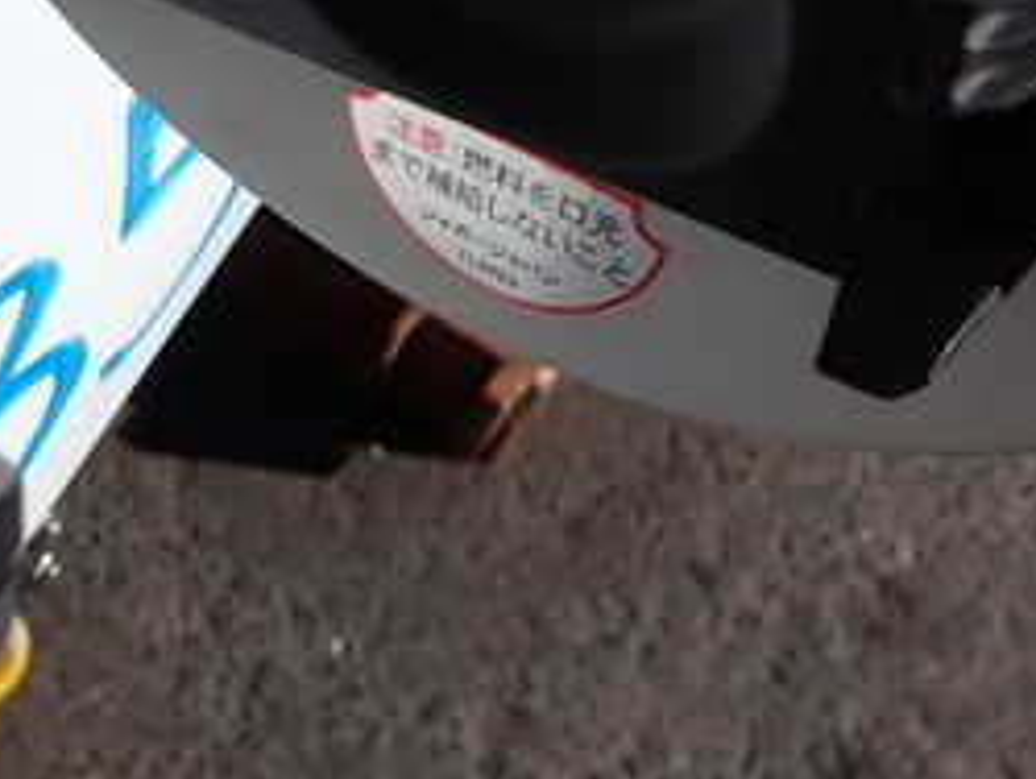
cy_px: 489
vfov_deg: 20.4
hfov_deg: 25.2
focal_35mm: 72
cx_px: -83
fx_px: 2157
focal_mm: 5.4
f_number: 9
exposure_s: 1/200
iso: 100
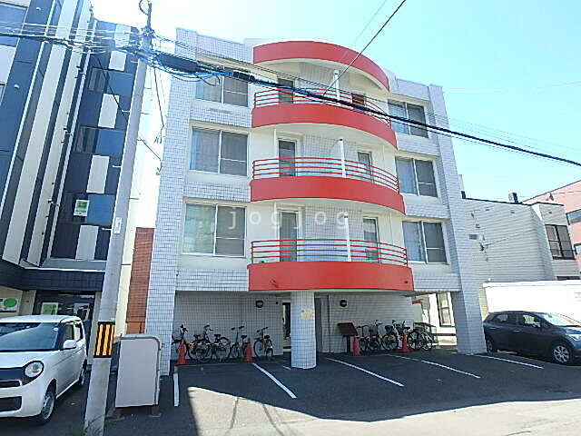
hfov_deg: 79.0
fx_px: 352
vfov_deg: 63.4
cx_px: 290
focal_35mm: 21
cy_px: 218
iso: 125
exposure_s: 1/320
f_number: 3.5
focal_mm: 3.7
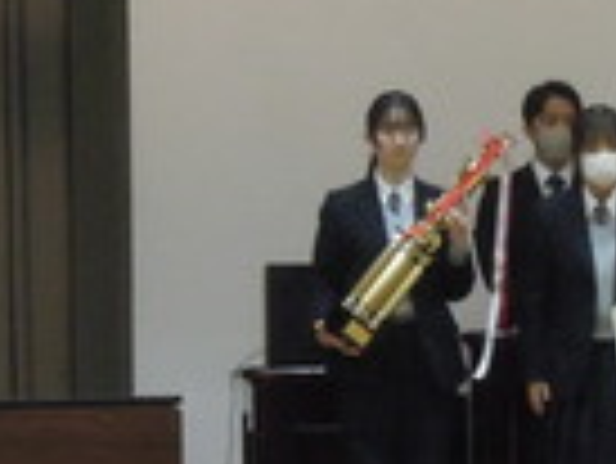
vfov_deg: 3.2
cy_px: 5
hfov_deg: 4.2
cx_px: 814
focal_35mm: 468
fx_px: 8335
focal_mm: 17.9
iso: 800
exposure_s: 1/20
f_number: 5.5
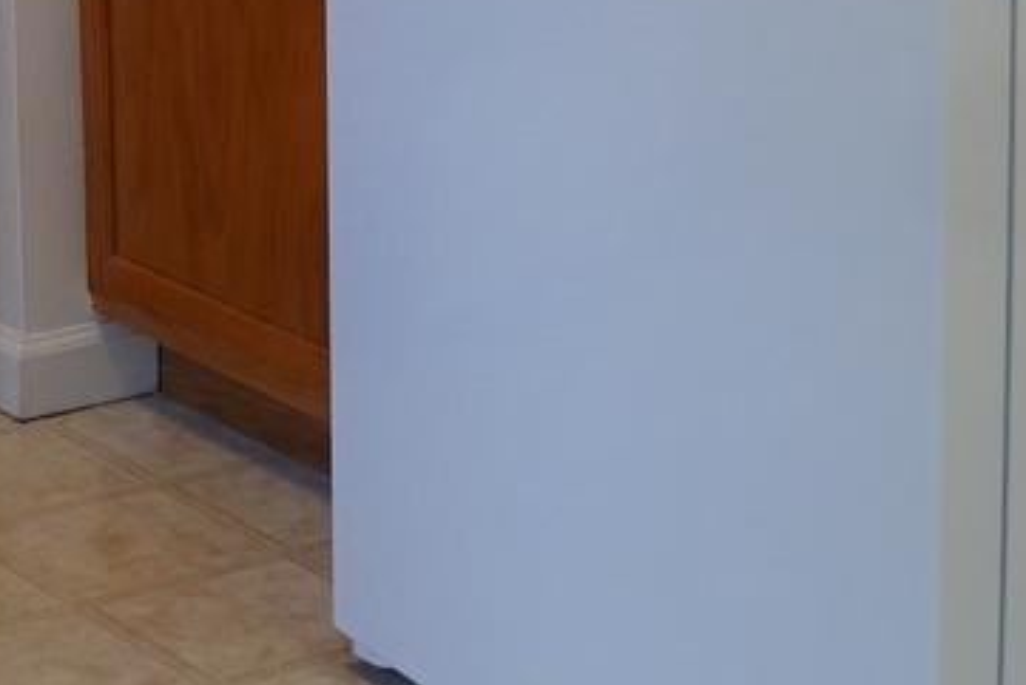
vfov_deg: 9.7
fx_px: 3877
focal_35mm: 136
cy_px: -465
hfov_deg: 14.9
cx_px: 153
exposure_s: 1/160
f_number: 2.8
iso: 2000
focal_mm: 24
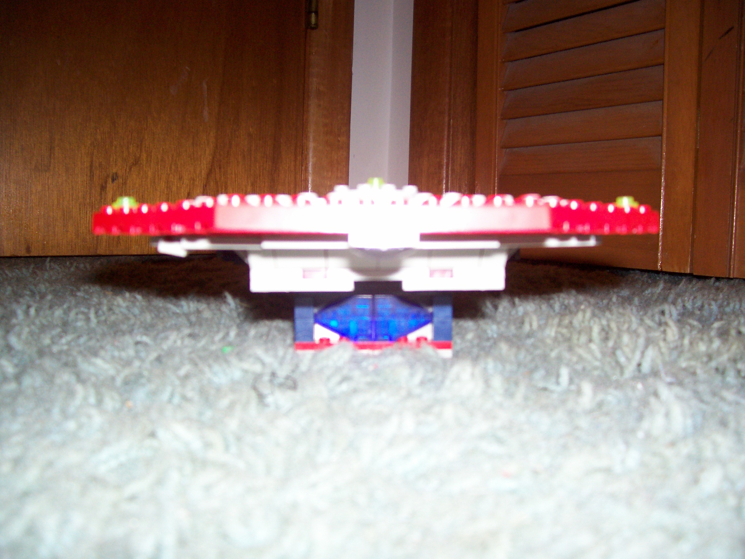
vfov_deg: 41.8
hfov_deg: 54.0
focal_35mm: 34
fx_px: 732
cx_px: 372
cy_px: 280
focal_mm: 5.6
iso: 140
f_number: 2.7
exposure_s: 1/112
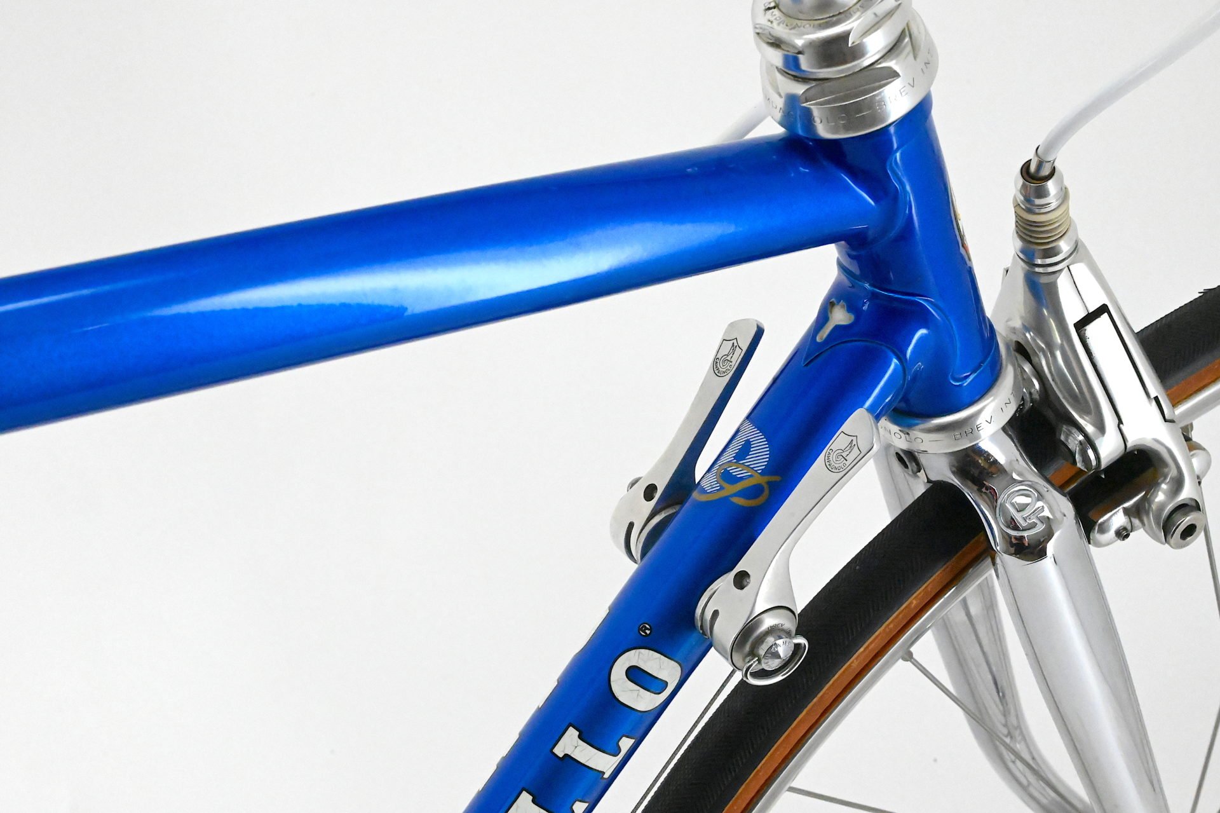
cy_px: 406
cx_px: 610
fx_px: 2371
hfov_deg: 28.9
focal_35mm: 70
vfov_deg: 19.4
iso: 25600
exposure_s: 1/640
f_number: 20
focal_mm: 70
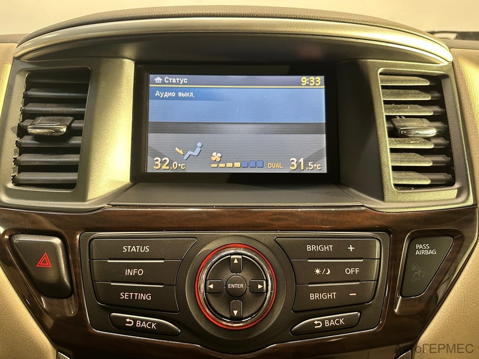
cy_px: 180
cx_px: 240
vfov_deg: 56.8
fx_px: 332
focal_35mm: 24
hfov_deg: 71.6
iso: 400
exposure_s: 1/55
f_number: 1.78
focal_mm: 6.86
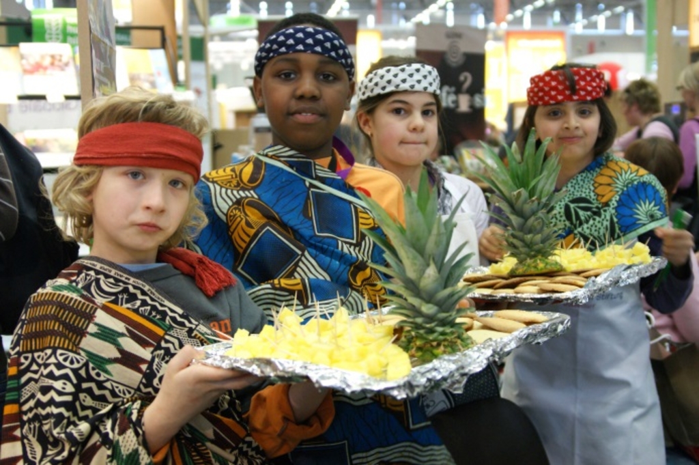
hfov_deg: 46.4
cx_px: 350
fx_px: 815
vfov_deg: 31.8
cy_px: 232
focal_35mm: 42
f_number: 2.8
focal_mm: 28
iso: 400
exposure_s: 1/40
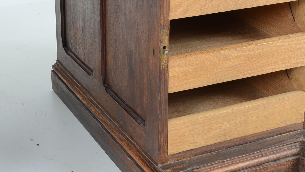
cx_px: 142
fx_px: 623
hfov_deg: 27.5
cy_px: 43
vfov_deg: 15.6
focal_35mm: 77
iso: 200
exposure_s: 1/60
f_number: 7.1
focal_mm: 30
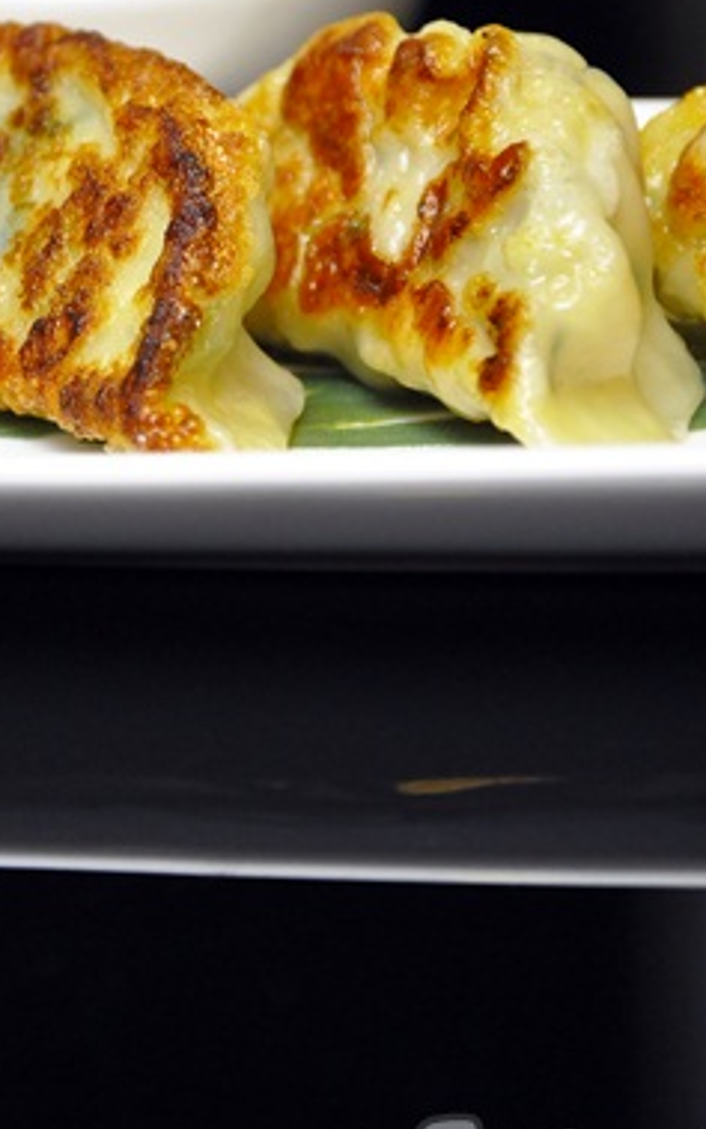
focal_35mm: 275
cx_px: 170
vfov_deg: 7.6
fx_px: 8459
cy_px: 259
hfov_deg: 4.8
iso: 1600
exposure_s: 1/125
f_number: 5.6
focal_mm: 105
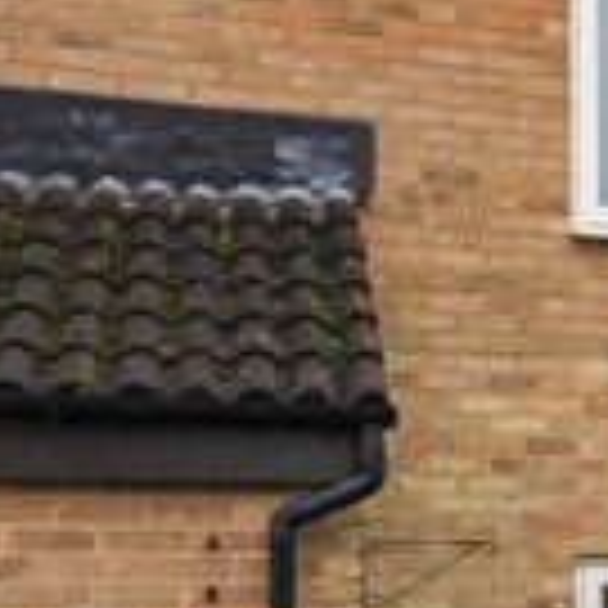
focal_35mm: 86
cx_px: 950
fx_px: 1713
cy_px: 574
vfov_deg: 19.7
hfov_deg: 17.7
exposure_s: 1/50
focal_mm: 19.5
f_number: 8
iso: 320
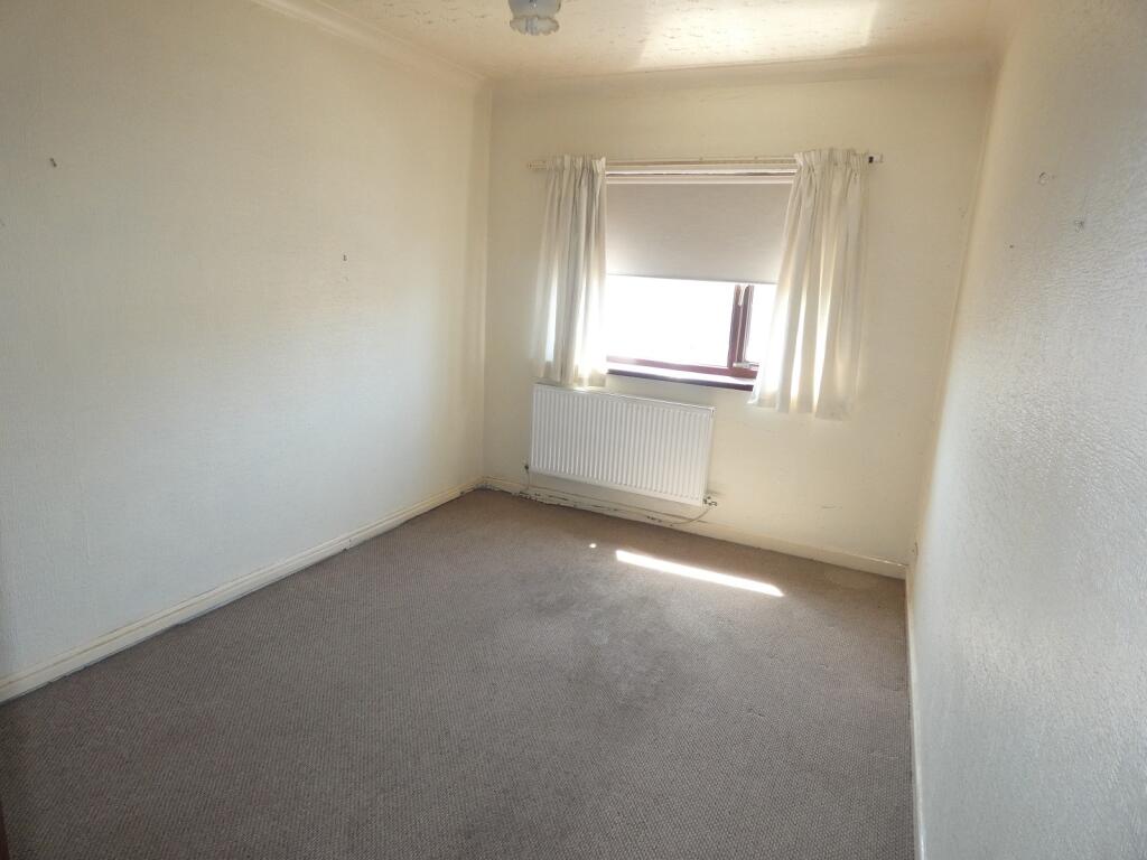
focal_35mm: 20
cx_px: 574
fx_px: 663
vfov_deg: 66.0
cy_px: 430
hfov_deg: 81.7
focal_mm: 3.6
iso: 200
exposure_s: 1/60
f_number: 2.8
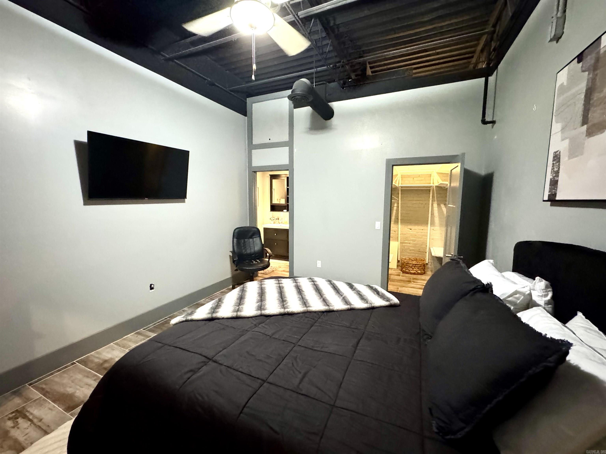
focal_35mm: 14
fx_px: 245
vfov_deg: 85.7
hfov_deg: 102.1
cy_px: 227
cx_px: 303
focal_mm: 2.22
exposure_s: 1/40
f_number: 2.2
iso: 1250
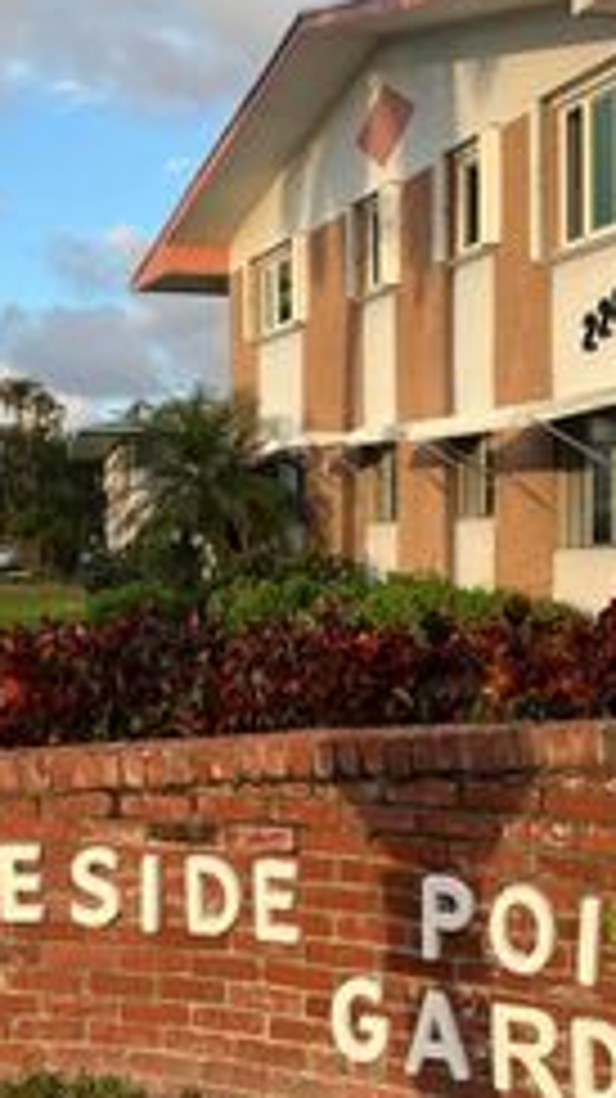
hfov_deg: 20.6
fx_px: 1687
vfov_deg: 36.0
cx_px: 423
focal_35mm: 58
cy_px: 565
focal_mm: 5.7
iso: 50
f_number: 1.5
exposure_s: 1/1280
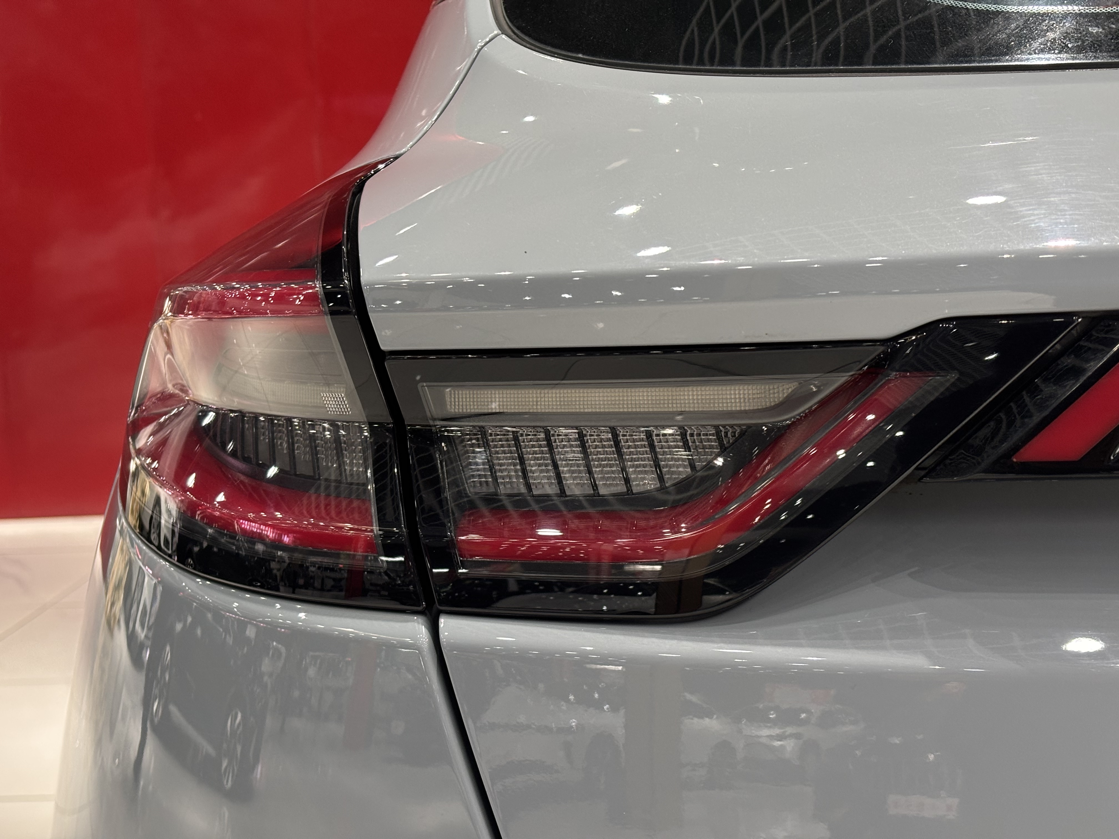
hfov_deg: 36.8
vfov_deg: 28.0
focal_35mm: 52
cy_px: 420
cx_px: 560
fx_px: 1681
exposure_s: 1/33
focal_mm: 5.96
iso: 125
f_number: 1.6
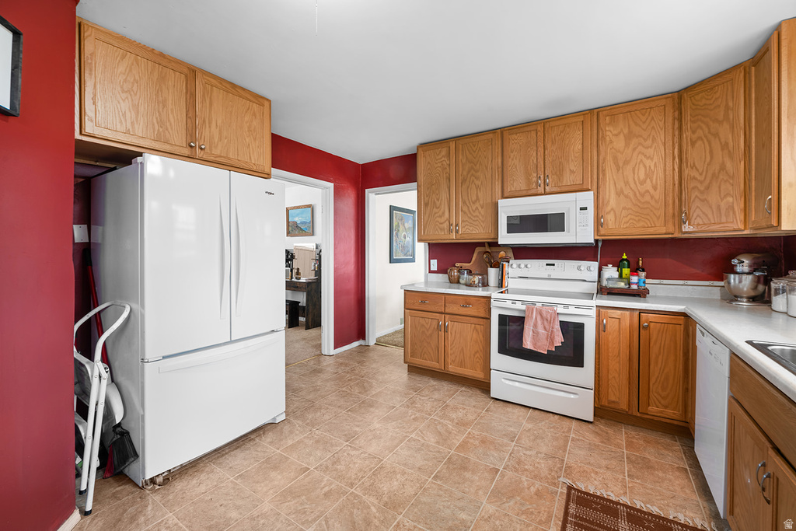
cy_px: 266
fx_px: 310
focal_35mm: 14
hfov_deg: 104.2
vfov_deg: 81.2
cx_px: 398
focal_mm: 14
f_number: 10
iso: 100
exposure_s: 1/1.67
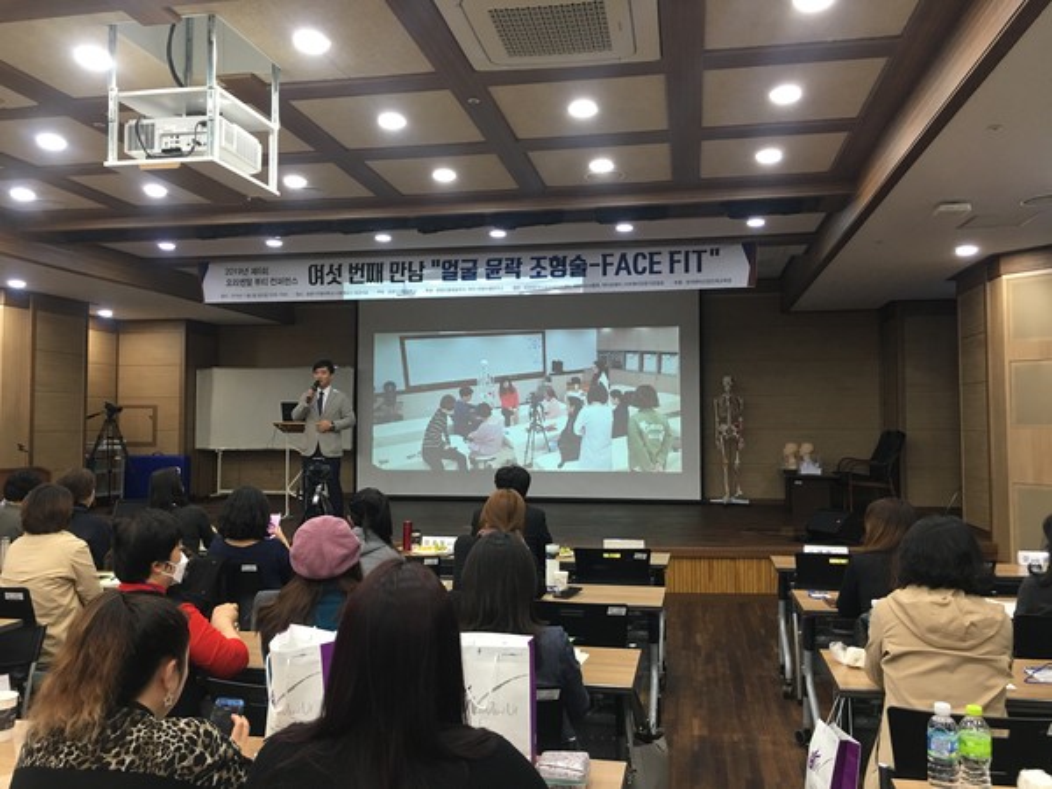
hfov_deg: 61.7
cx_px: 526
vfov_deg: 48.2
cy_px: 394
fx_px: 881
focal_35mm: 29
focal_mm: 4.15
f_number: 2.2
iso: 40
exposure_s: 1/15
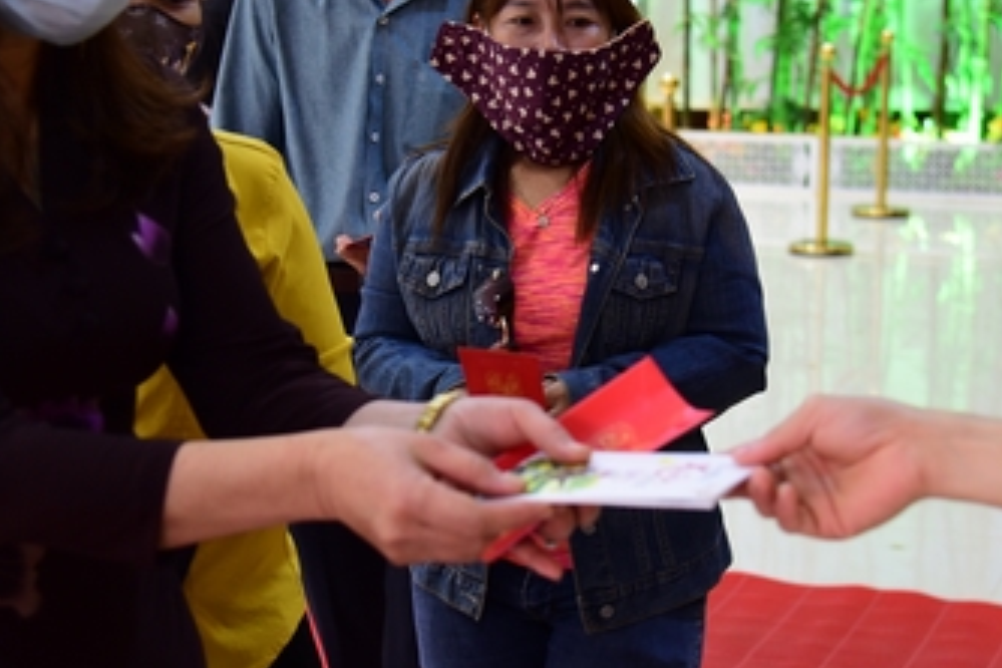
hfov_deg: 23.6
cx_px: 481
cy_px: 292
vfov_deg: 15.9
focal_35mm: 86
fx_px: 2393
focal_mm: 44
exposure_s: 1/50
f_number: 4
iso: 1000
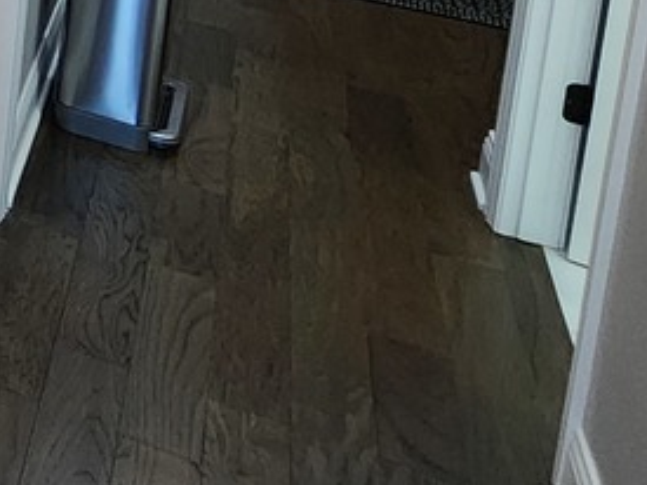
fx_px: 1270
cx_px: -649
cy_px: -405
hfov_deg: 18.5
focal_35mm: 68
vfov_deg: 17.3
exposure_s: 1/60
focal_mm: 2.2
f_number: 2.2
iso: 250
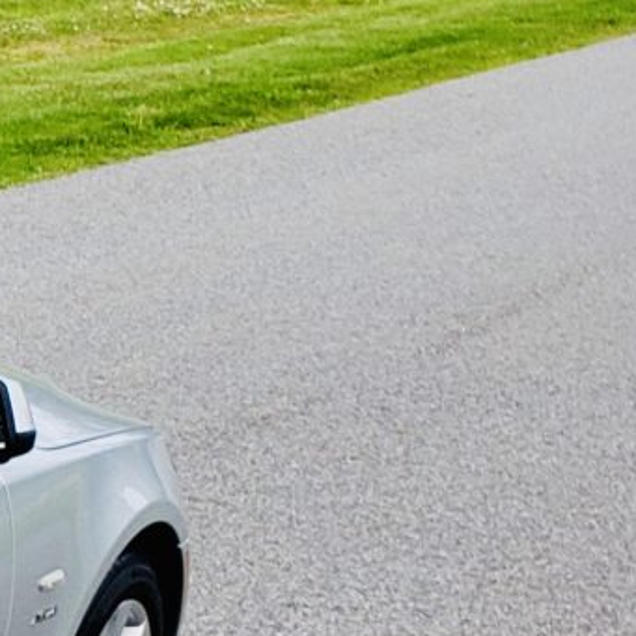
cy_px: 836
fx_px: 2869
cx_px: -1212
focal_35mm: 138
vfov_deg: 12.3
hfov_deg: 9.9
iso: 50
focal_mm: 4.3
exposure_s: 1/726
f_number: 2.4
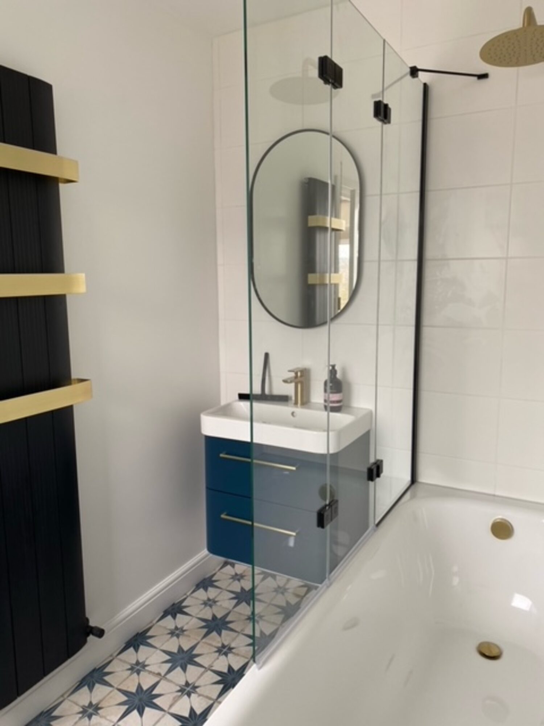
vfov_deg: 67.3
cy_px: 363
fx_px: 545
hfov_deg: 53.1
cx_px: 272
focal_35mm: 26
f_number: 1.8
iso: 50
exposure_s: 1/121
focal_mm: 4.25
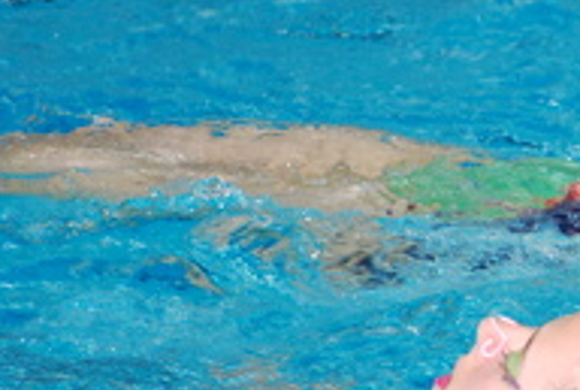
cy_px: 230
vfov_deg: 3.0
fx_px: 7412
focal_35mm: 459
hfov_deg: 4.5
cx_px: 671
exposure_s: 1/125
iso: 900
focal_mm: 92
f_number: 4.5
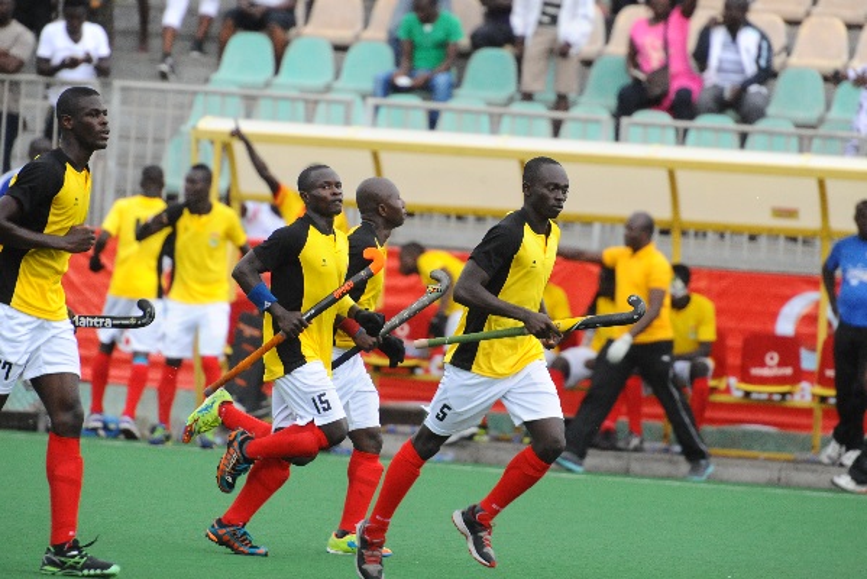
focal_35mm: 400
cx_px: 434
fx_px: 9638
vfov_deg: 3.4
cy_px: 290
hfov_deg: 5.2
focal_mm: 400
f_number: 6.3
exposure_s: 1/500
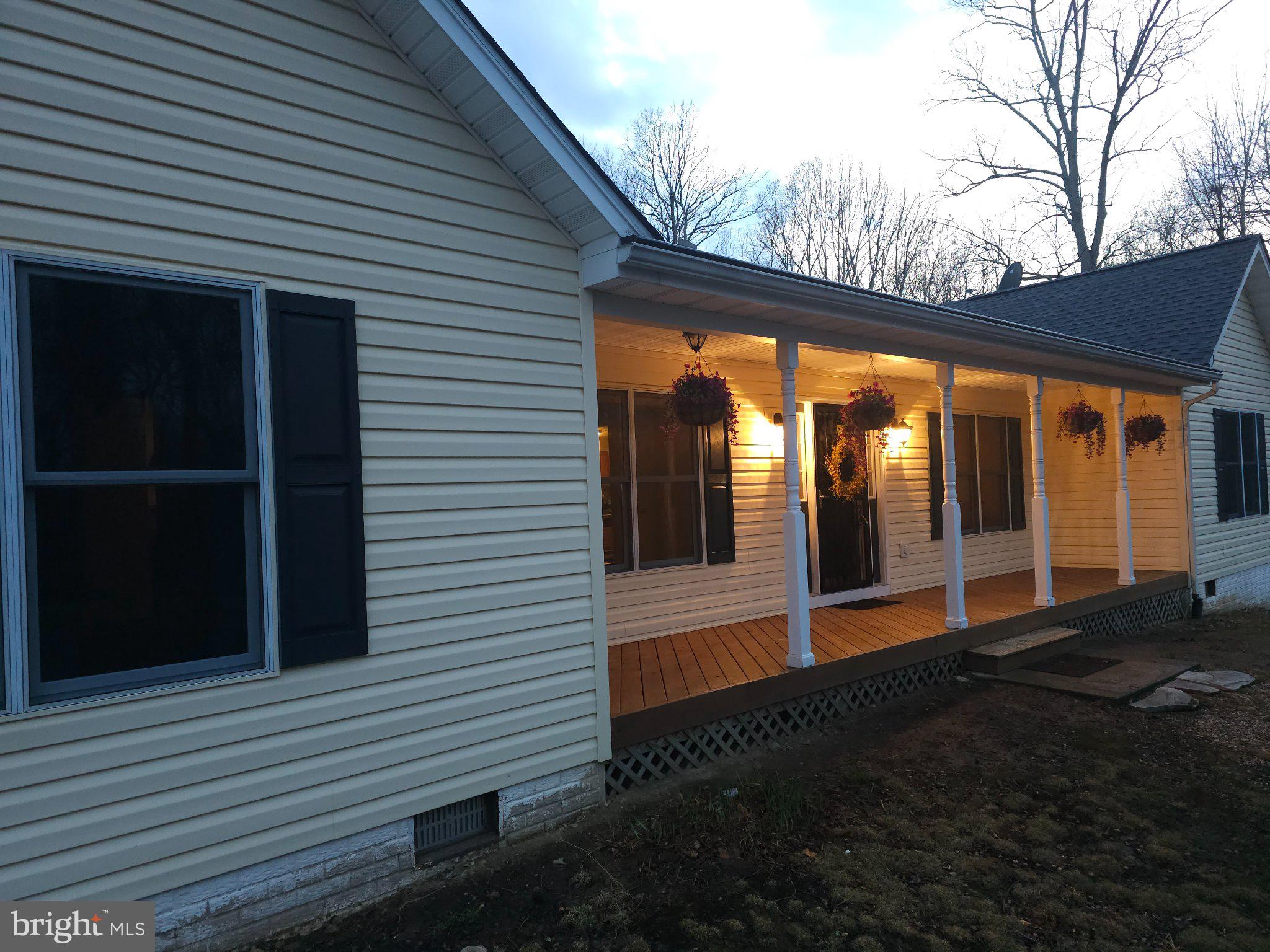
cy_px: 476
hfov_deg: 73.9
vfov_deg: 58.9
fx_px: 844
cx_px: 635
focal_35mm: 23
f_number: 1.7
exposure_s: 1/60
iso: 400
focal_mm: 6.3
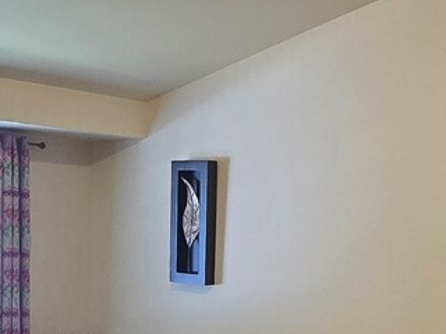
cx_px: 266
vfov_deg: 21.8
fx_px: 837
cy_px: 330
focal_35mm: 65
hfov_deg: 29.8
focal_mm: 2.2
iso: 320
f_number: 2.2
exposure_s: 1/60
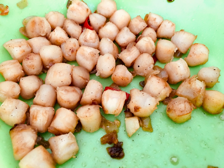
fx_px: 188
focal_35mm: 29
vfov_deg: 48.2
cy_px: 84
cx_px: 112
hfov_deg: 61.7
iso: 50
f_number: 2.2
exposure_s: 1/4
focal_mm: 4.15
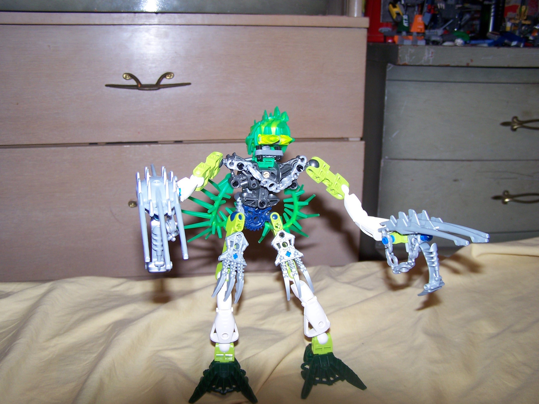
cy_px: 202
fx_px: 592
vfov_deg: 37.7
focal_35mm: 38
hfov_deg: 49.0
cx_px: 270
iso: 80
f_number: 2.8
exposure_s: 1/60
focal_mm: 6.3
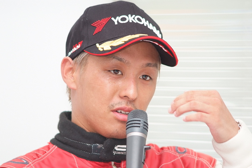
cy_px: 84
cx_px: 126
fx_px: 1890
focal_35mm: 270
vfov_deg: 5.1
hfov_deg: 7.6
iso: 400
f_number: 2.8
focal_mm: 180
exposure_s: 1/250
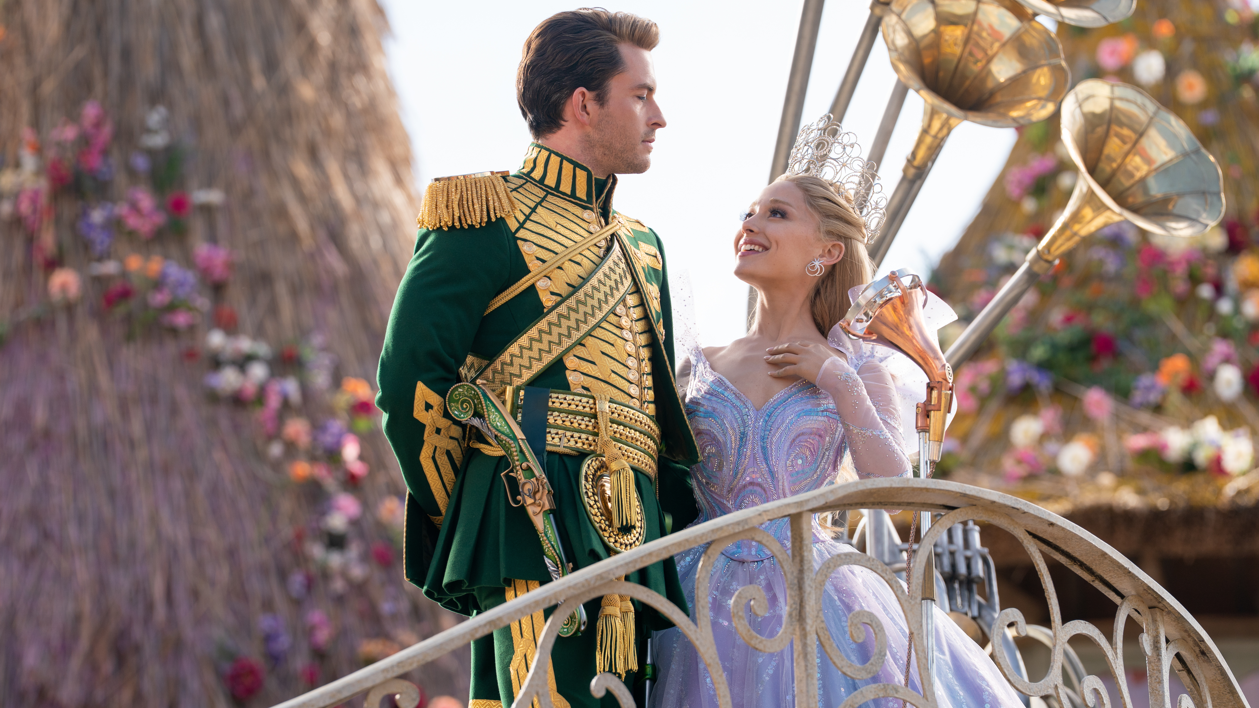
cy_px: 376
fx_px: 7011
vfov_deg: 5.8
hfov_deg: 10.3
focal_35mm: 210
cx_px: 629
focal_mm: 200
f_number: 5
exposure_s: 1/640
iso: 200
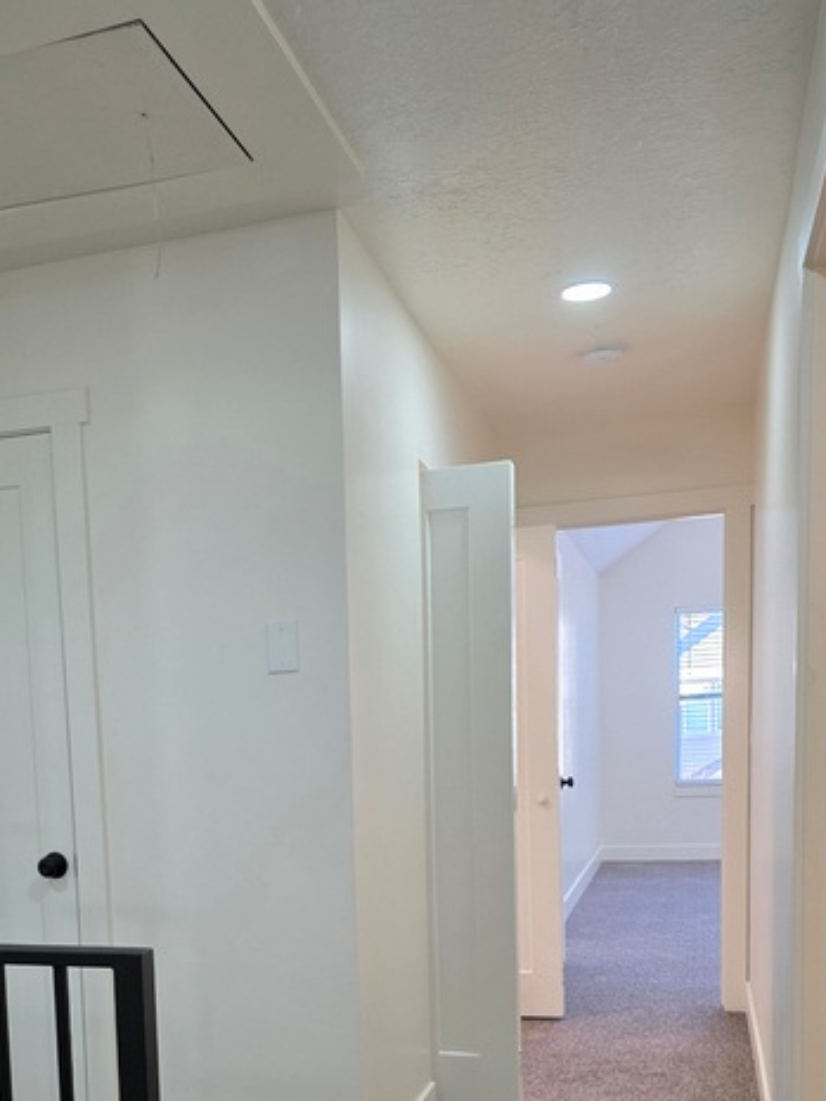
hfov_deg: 37.3
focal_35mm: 38
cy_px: 867
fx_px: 1208
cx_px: 265
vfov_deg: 46.6
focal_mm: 6.3
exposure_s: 1/120
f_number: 1.7
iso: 200
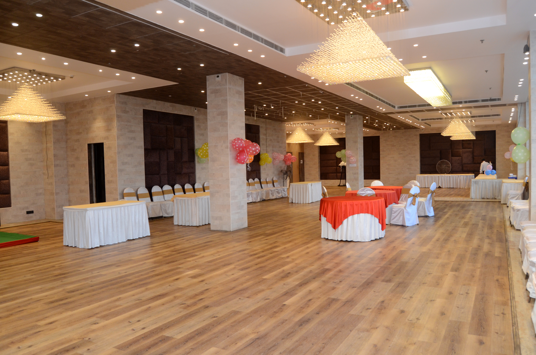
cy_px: 178
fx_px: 401
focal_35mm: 27
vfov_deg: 47.7
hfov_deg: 67.5
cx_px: 268
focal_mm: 18
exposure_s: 1/125
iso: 640
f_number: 5.6
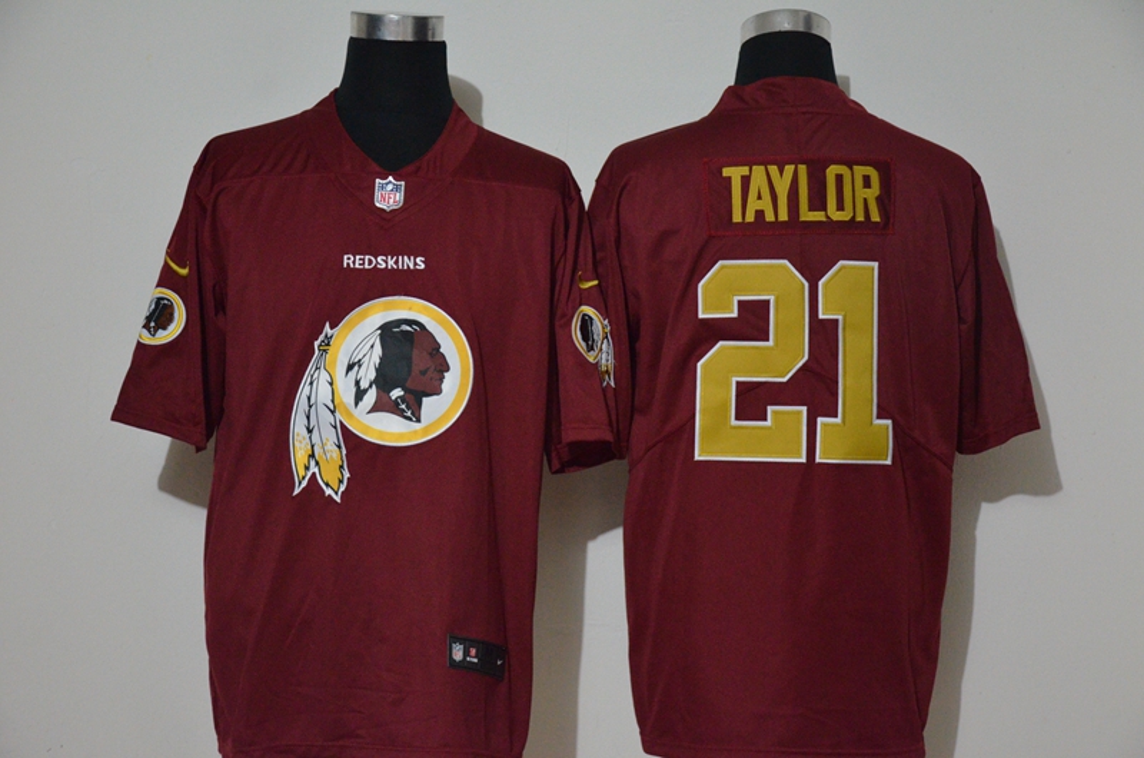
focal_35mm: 75
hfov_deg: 27.0
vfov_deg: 18.1
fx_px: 2379
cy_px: 379
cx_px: 572
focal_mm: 50
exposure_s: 1/20
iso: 4000
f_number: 4.8
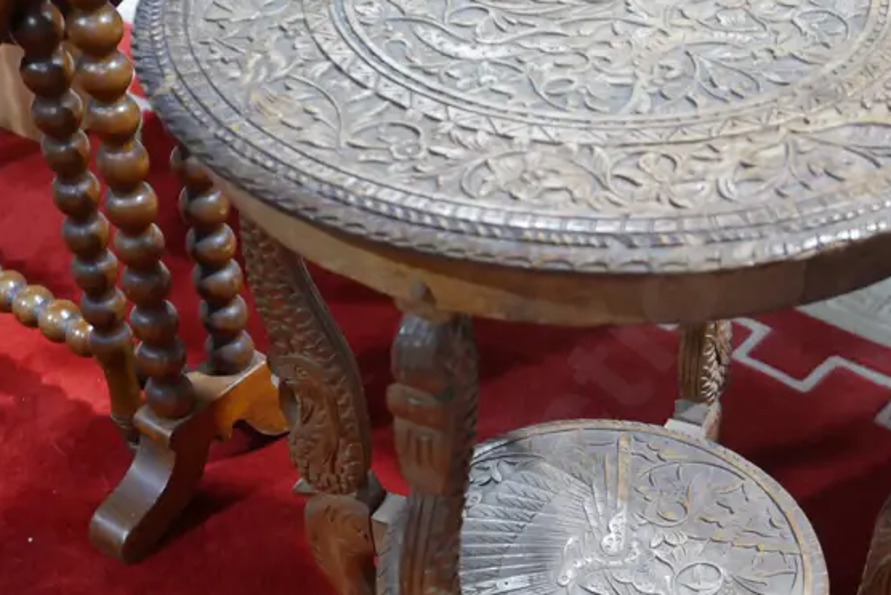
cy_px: 486
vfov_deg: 19.5
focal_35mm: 69
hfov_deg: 29.2
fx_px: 1708
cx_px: 534
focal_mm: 18
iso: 1250
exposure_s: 1/60
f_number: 4
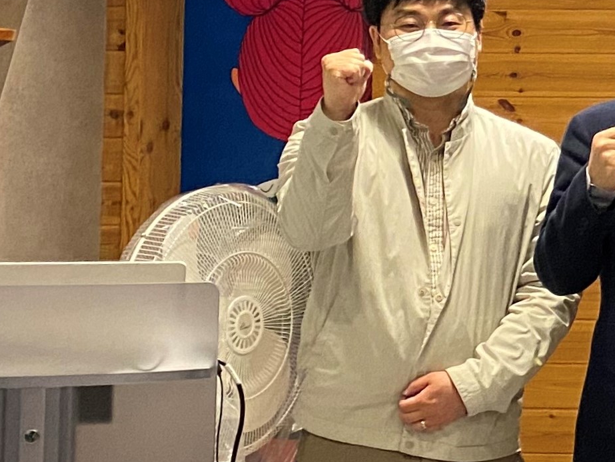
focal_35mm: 107
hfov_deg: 14.8
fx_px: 1902
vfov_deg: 13.8
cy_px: 161
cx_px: 1260
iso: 400
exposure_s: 1/40
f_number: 1.8
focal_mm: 4.25
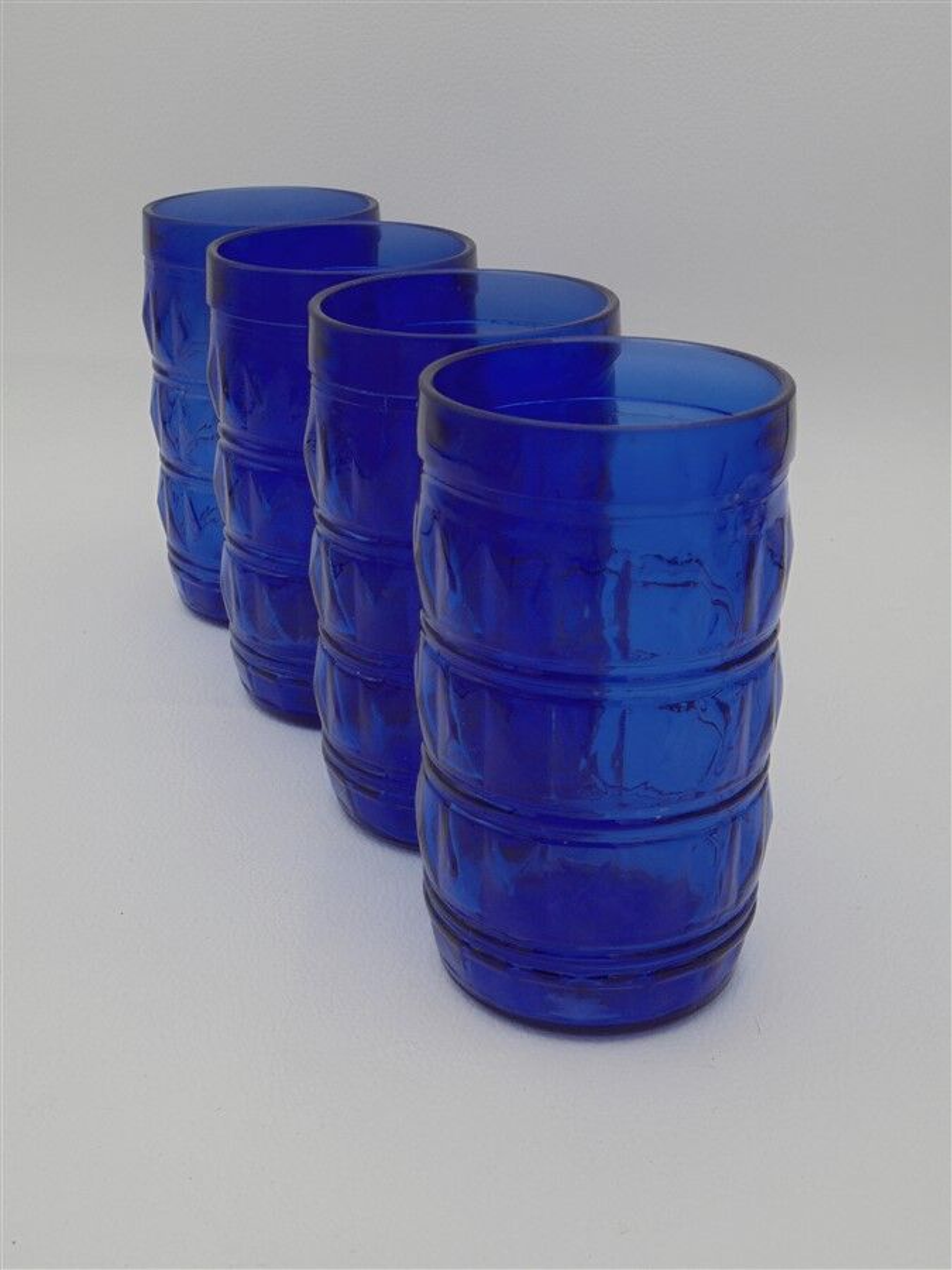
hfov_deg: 33.6
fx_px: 1577
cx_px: 476
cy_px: 635
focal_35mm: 43
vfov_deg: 43.9
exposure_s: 1/50
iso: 100
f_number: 4.5
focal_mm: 7.8
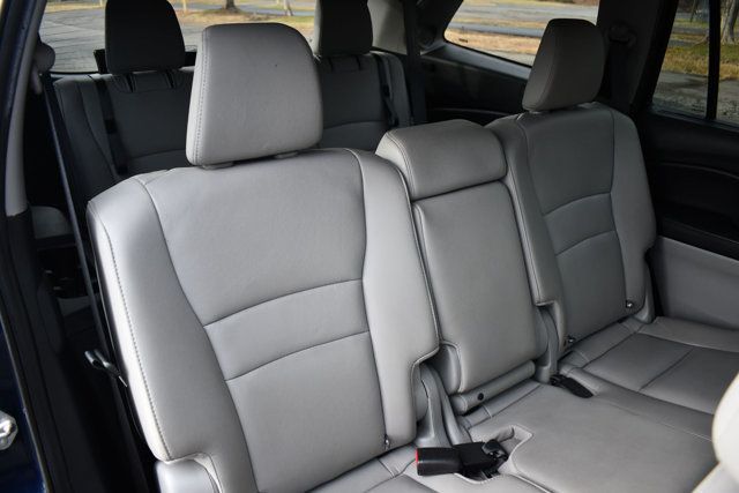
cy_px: 246
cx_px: 370
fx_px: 554
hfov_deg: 67.4
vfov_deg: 48.0
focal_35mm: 27
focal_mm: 18
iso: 500
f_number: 3.5
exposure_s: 1/250
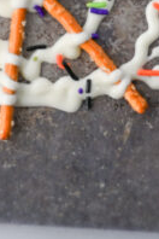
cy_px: -275
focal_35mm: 258
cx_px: -151
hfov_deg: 5.2
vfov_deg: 7.6
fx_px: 1709
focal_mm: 50
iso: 280
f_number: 6.3
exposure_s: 1/80
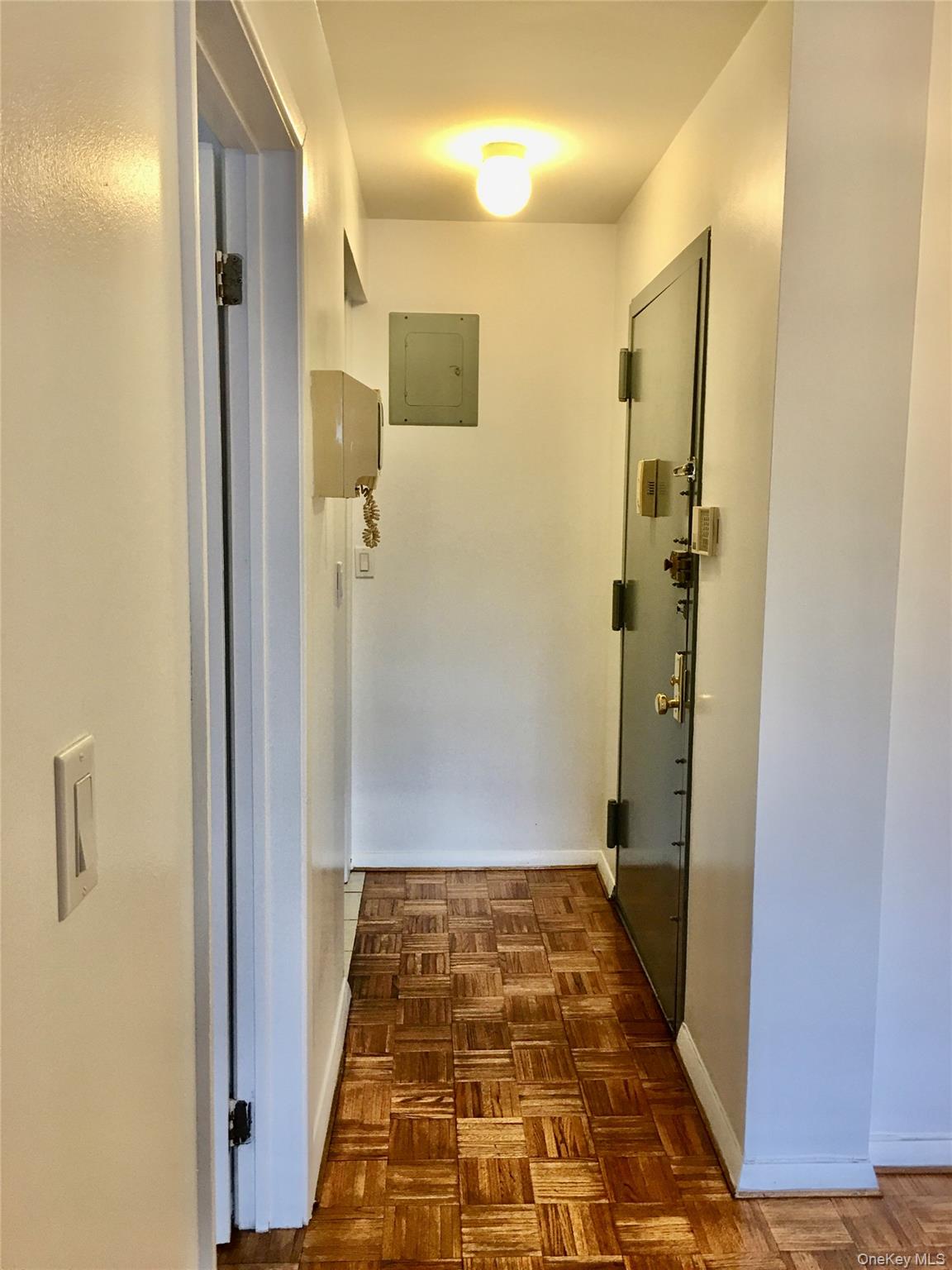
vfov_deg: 61.7
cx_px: 476
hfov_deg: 48.2
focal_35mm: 29
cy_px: 635
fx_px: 1063
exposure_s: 1/15
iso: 40
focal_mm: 4.15
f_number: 2.2
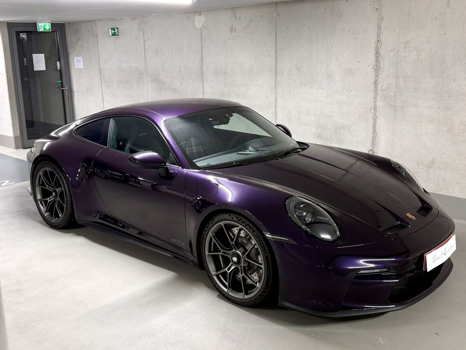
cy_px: 175
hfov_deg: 71.6
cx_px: 233
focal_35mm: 24
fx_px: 323
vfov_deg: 56.8
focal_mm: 6.76
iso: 160
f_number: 1.78
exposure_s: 1/50
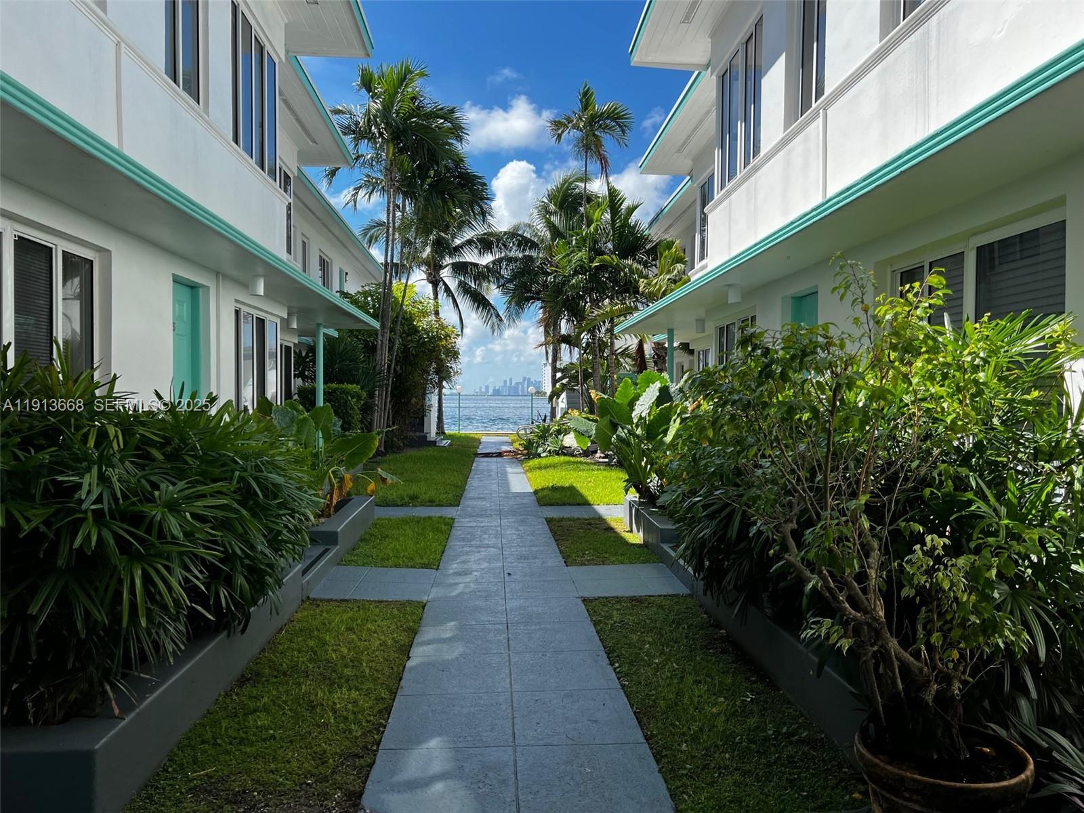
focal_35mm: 26
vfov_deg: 53.1
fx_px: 814
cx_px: 542
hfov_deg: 67.3
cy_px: 406
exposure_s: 1/2457
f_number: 1.5
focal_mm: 5.7
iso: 50
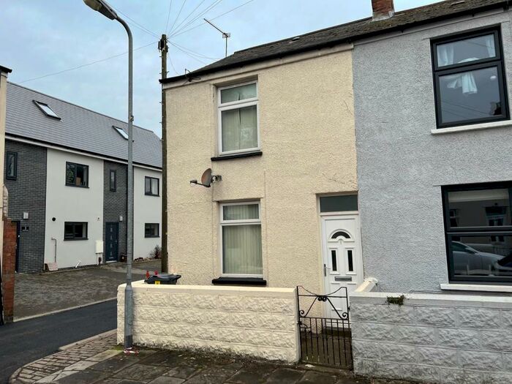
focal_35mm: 26
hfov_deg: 67.3
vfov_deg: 53.1
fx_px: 385
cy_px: 192
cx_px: 256
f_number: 1.5
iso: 50
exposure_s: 1/859
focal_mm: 5.7
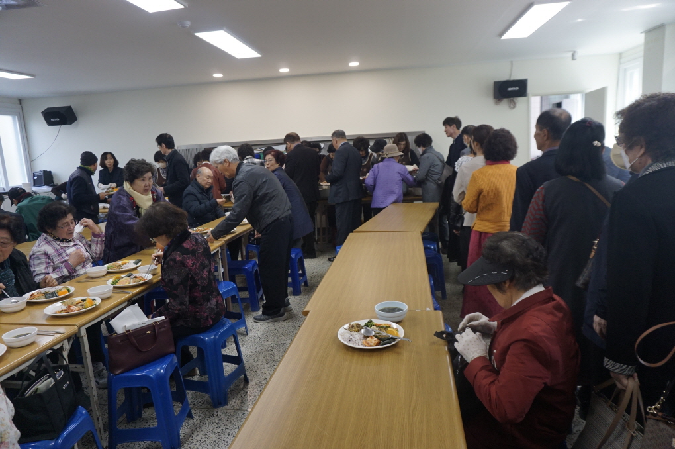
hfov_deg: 73.8
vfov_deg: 53.0
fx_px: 450
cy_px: 224
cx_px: 338
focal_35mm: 24
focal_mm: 16
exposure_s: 1/160
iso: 800
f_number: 4
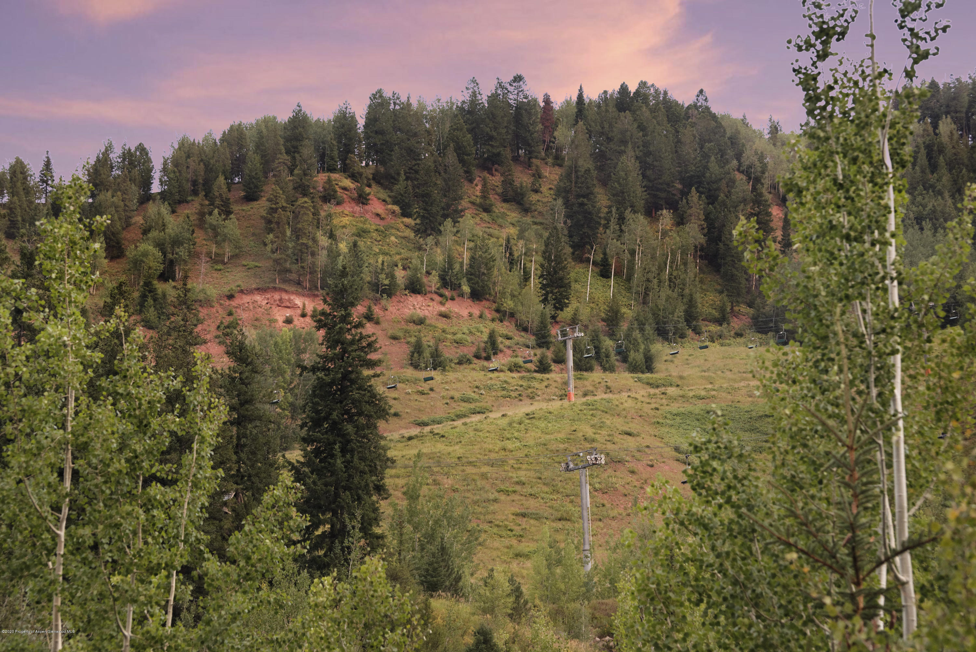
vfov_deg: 16.7
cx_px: 488
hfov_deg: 24.8
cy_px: 326
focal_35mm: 82
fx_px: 2224
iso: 1000
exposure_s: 1/50
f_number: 7.1
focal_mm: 82
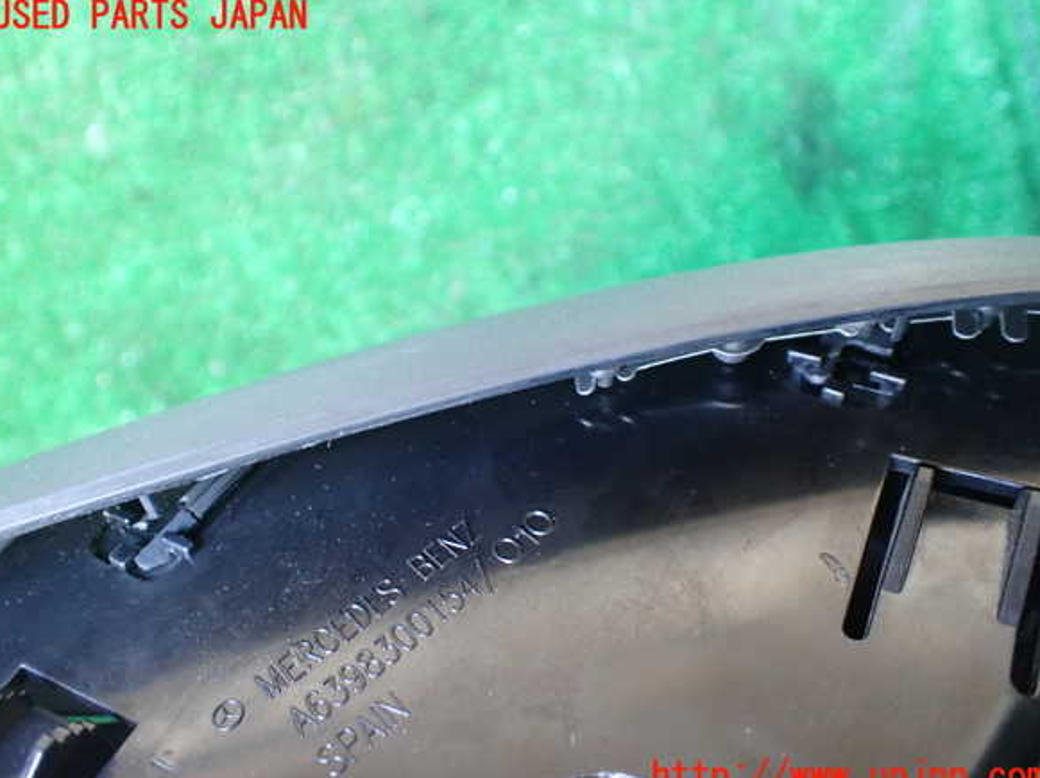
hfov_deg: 58.4
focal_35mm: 31
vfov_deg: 45.4
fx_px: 931
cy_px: 397
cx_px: 519
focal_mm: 5.4
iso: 800
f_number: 2.3
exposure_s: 1/40
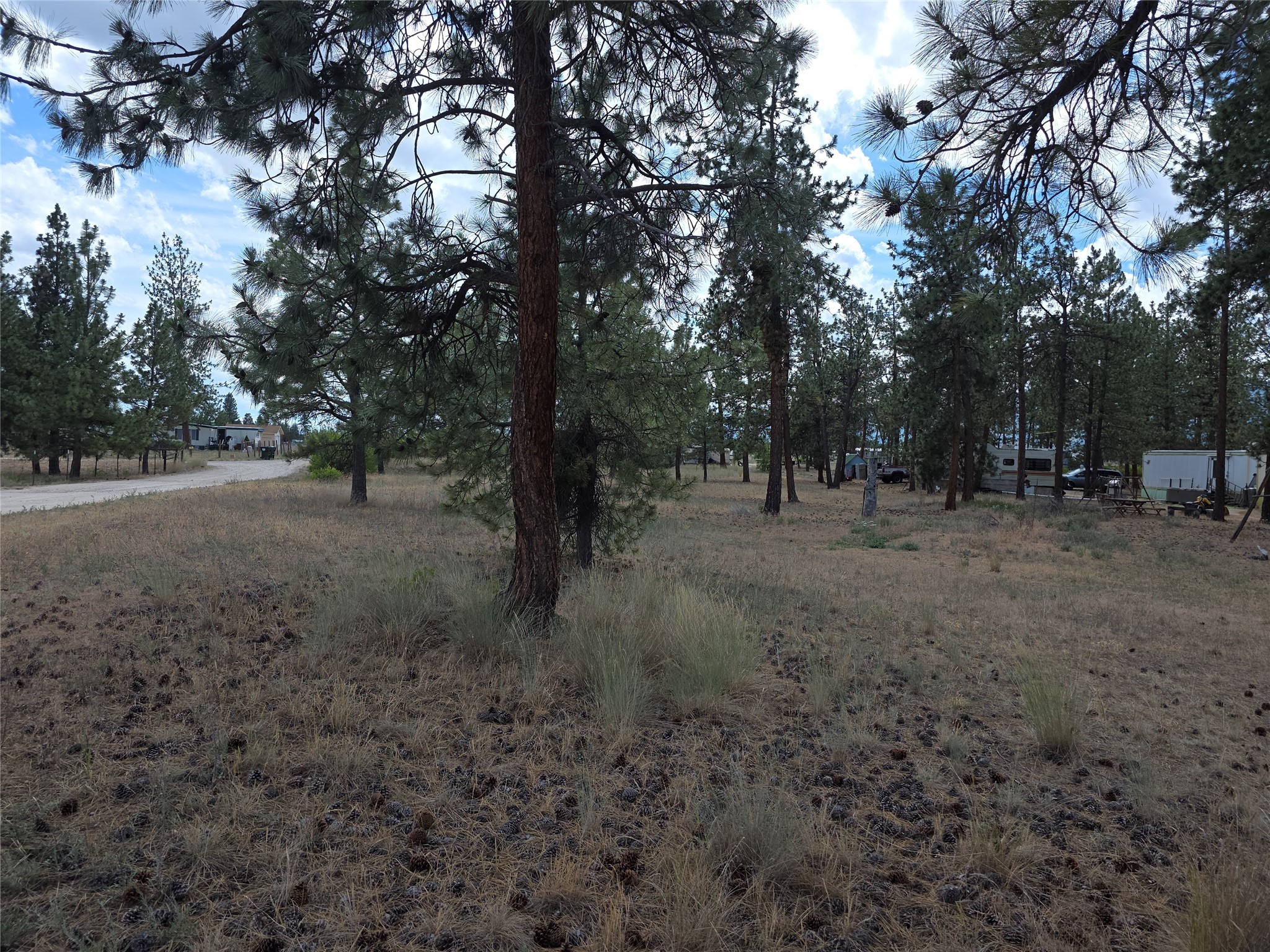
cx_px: 635
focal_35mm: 23
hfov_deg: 73.9
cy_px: 476
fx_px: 844
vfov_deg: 58.9
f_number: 1.7
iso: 12
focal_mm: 6.3
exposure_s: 1/577
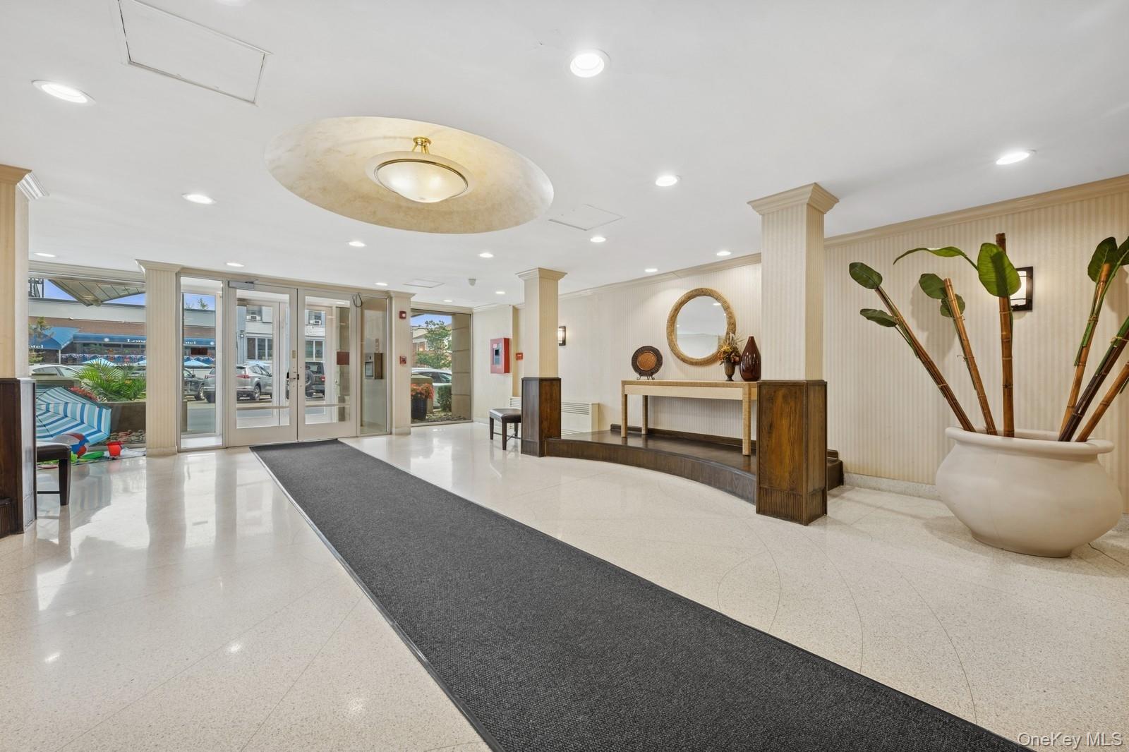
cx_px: 564
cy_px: 376
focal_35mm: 14
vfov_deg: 81.2
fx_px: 439
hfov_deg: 104.3
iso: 100
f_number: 11
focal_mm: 14
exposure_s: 1/6
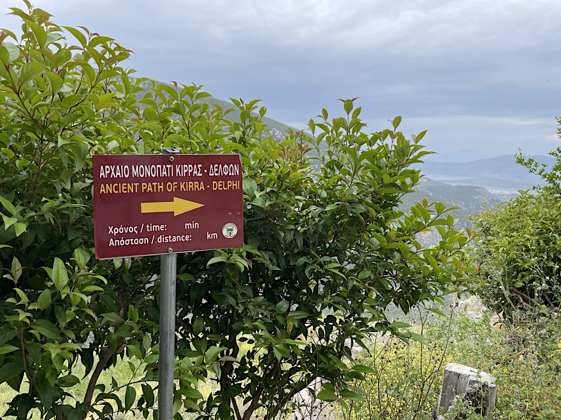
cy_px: 210
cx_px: 280
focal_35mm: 26
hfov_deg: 67.3
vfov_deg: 53.1
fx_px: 421
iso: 32
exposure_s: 1/698
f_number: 1.6
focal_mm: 4.2
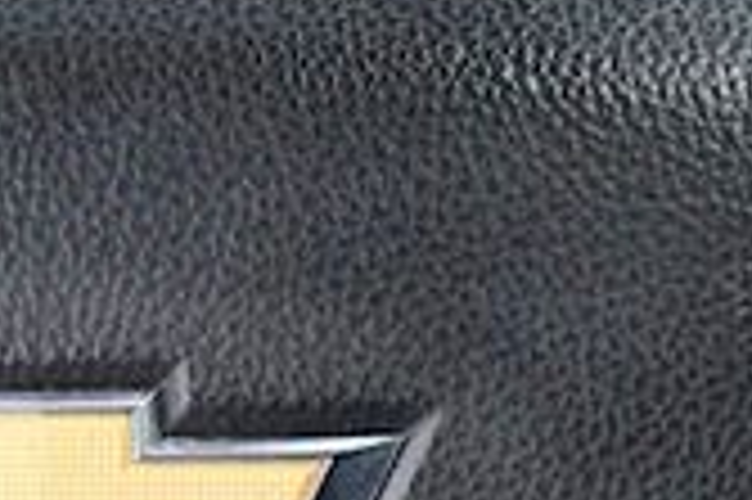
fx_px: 4987
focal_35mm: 239
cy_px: 1110
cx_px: 59
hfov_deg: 8.6
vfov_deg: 5.6
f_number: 4
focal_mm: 26
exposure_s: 1/60
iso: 2500
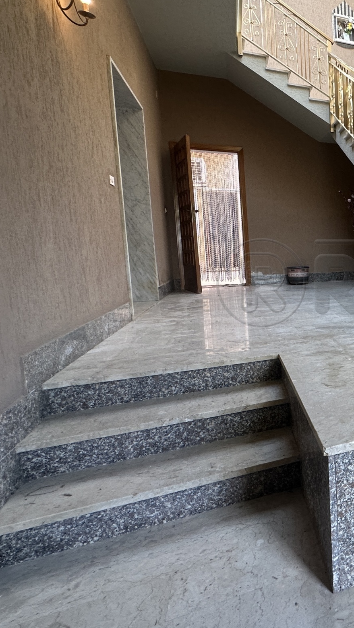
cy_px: 284
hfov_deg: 34.3
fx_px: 417
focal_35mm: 25
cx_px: 449
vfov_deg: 73.9
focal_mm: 2.22
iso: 125
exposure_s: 1/100
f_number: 2.2
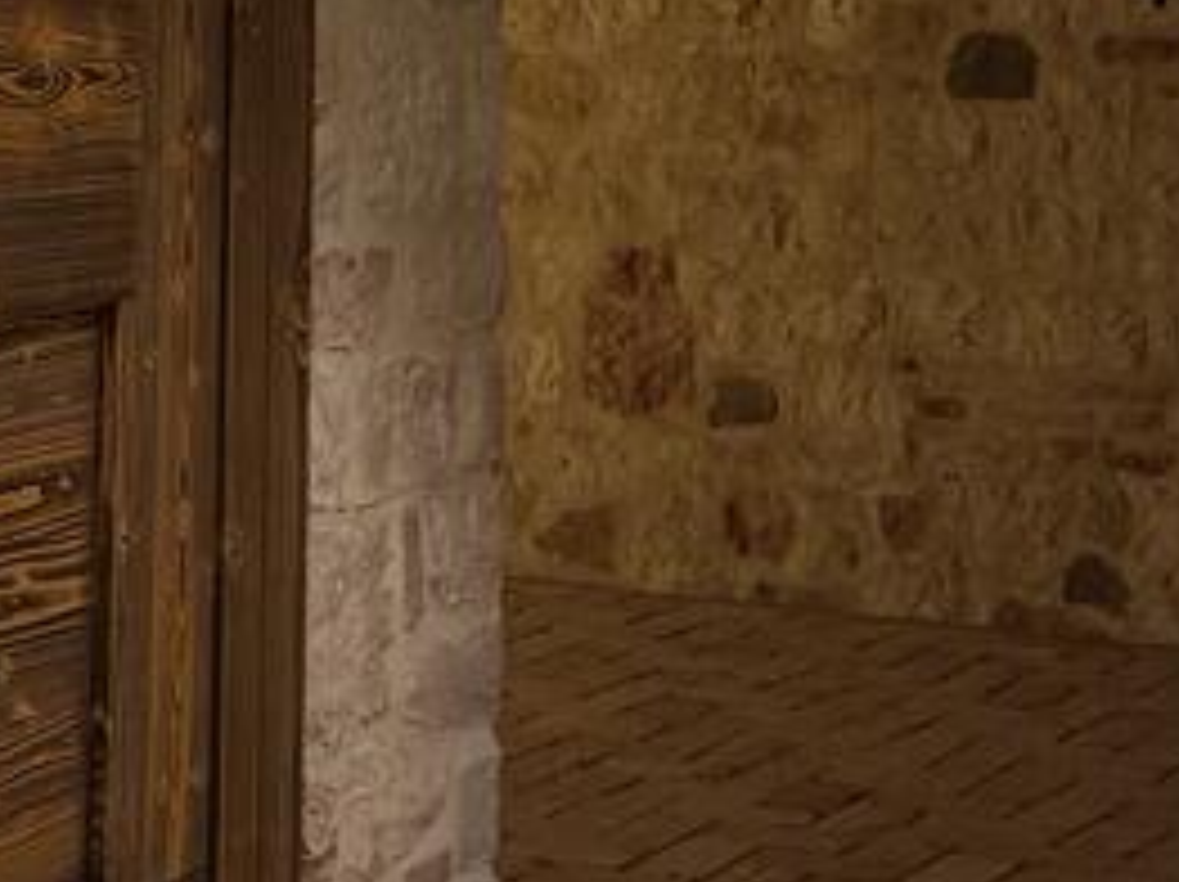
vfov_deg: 13.2
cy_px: -36
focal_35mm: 110
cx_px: 482
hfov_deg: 17.9
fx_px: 3743
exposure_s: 1/50
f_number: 1.78
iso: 400
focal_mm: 6.76
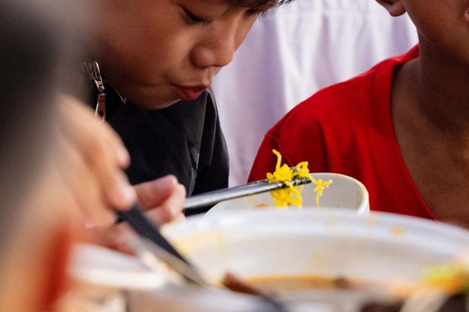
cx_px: 429
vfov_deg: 2.8
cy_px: 27
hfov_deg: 4.1
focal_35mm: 499
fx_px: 6498
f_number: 2.8
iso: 1250
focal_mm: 130
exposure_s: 1/400
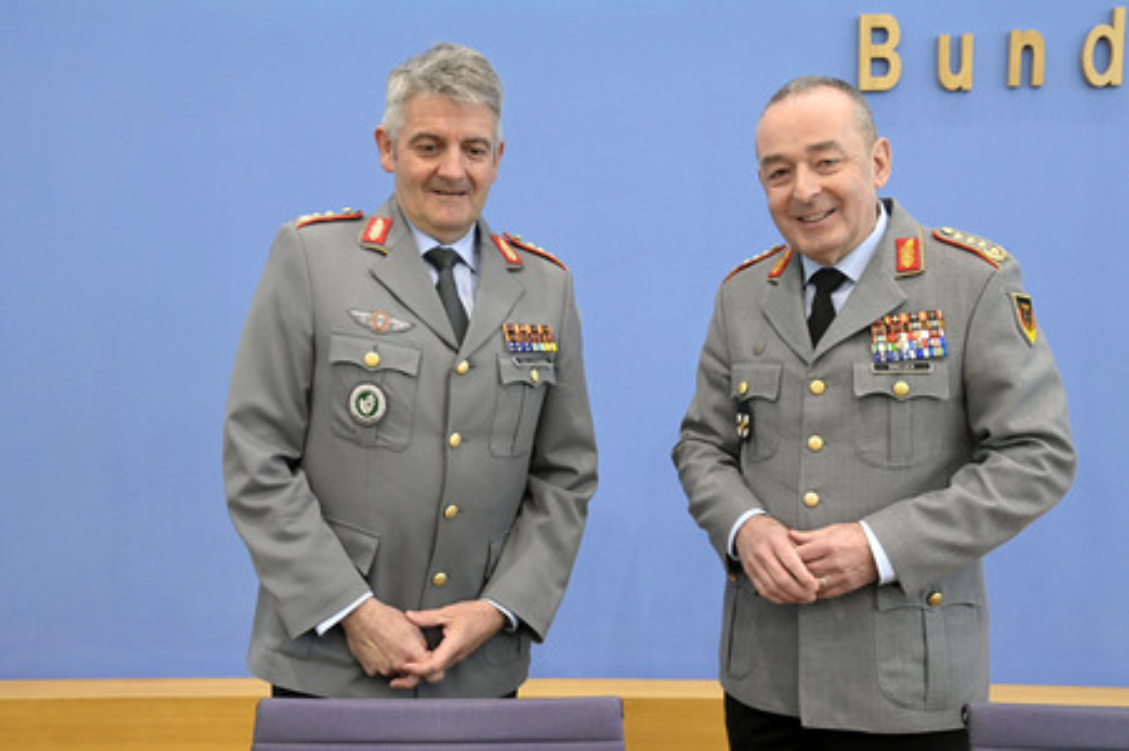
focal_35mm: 38
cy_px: 376
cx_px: 564
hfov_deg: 50.7
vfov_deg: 35.0
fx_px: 1191
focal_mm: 38
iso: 4000
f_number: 5.6
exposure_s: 1/500
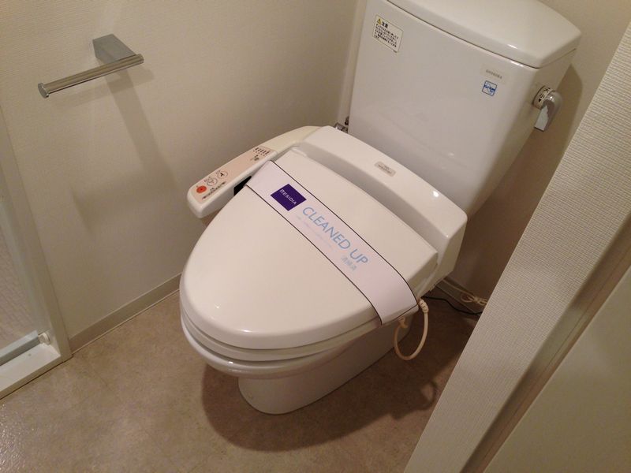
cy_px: 236
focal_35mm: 33
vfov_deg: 42.9
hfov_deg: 55.4
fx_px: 602
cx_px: 316
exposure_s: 1/20
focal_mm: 4.12
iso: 80
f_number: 2.4
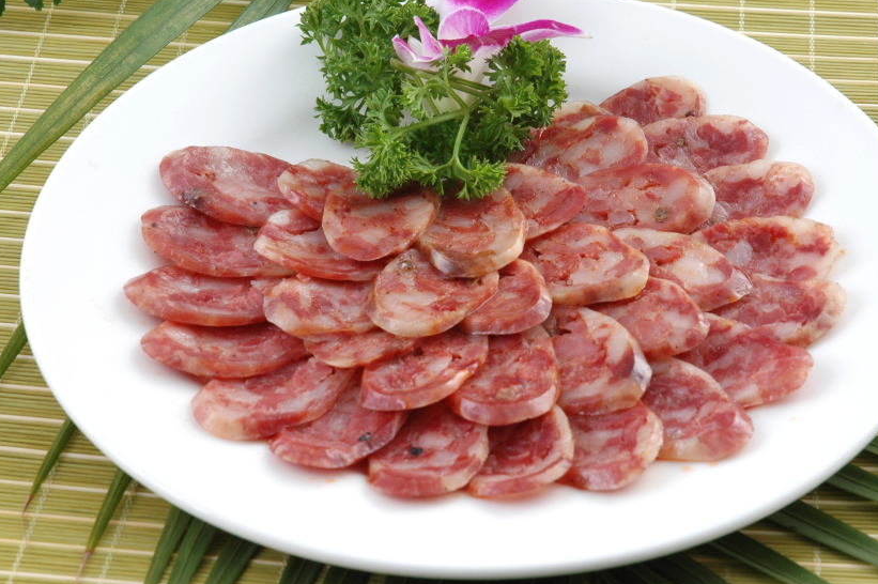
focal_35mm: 131
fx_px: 3192
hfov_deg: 15.7
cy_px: 266
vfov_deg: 10.5
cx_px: 479
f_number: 11
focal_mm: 70
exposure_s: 1/250
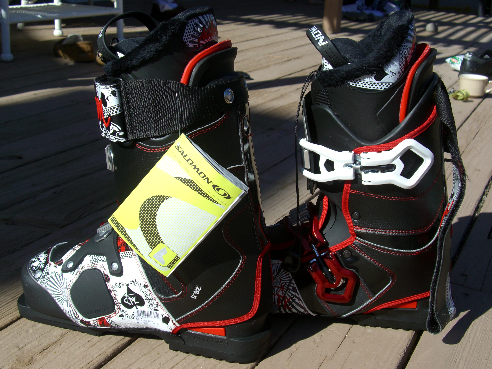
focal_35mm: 46
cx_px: 246
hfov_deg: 41.2
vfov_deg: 31.5
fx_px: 654
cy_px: 184
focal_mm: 9.6
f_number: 6.2
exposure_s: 1/320
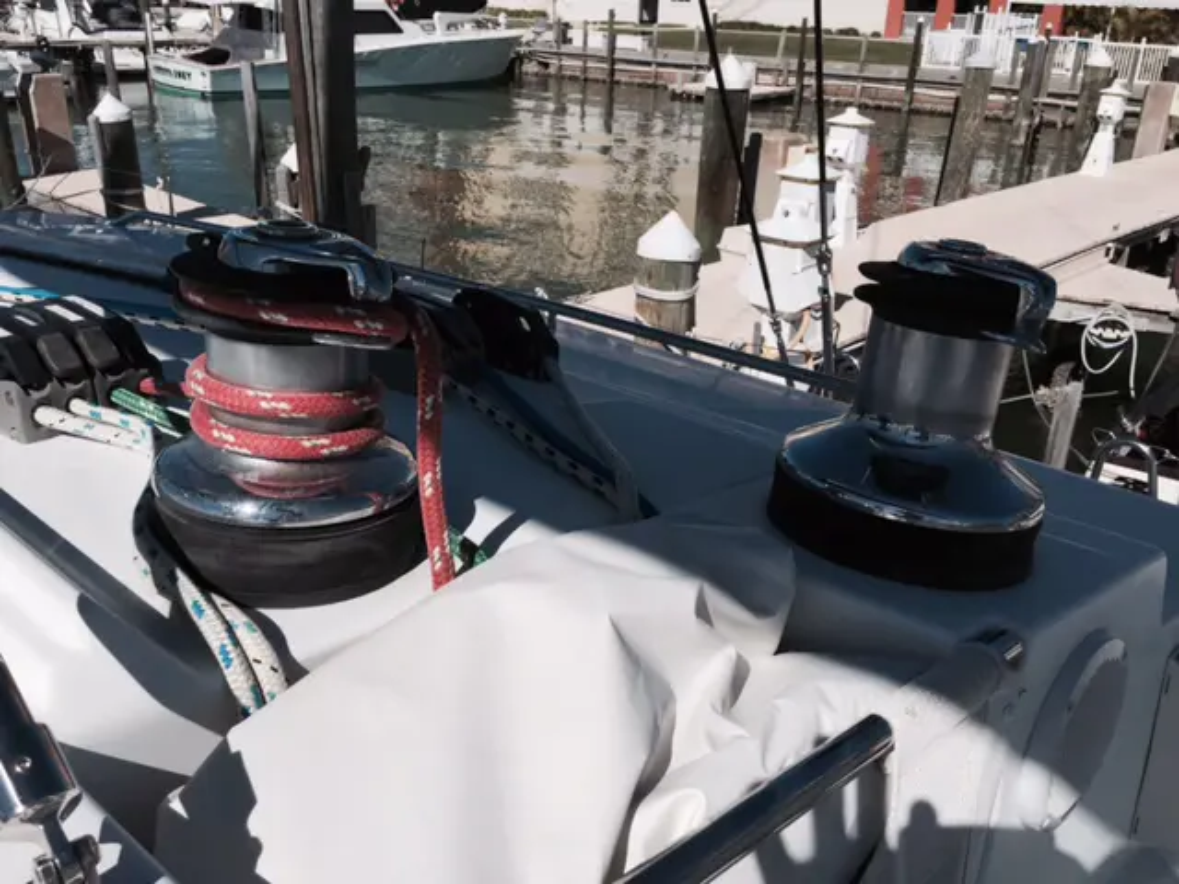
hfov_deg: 61.7
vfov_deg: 48.2
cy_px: 442
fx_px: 988
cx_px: 590
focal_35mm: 29
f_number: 2.2
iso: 32
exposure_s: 1/6623
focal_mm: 4.15
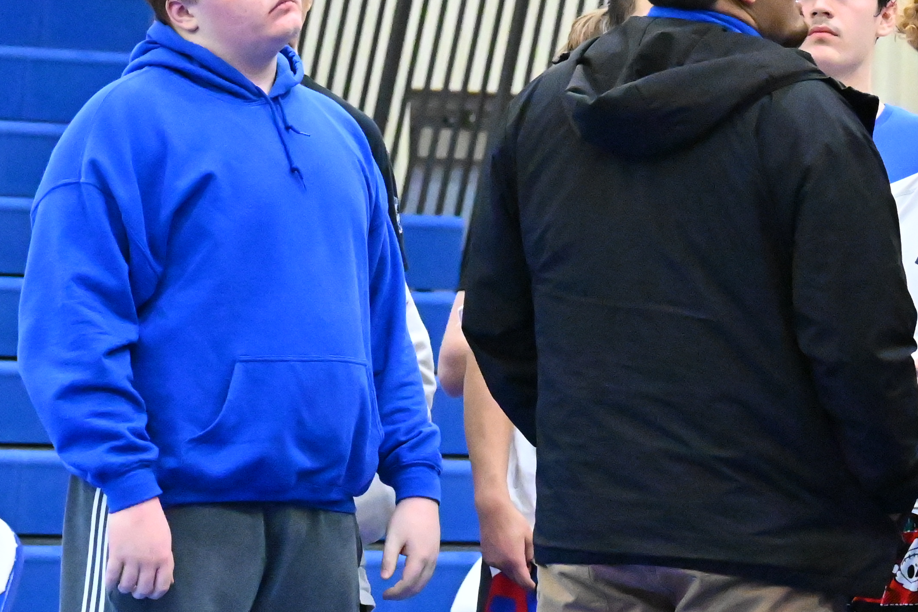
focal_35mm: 324
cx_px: 985
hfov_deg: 6.3
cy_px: 362
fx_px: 8268
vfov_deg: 4.2
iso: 14400
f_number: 5
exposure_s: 1/500
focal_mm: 83
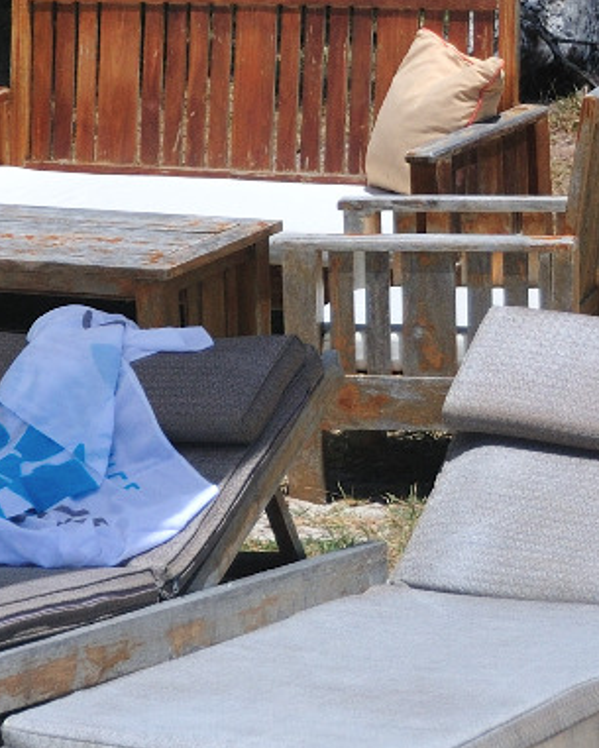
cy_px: 132
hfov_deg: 8.1
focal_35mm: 192
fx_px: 4253
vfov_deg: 10.0
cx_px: 189
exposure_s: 1/640
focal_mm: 32
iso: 200
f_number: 4.5
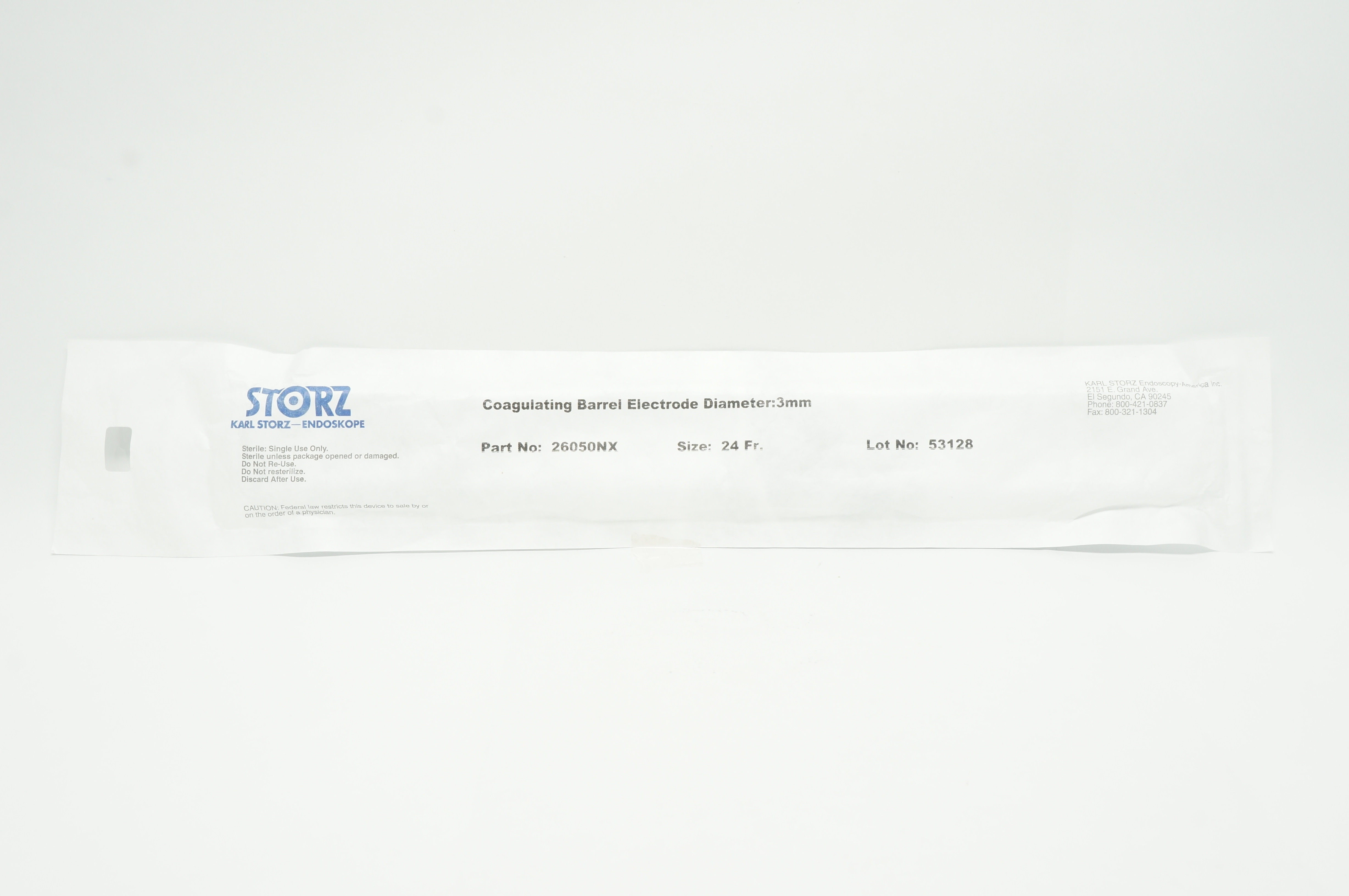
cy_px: 448
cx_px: 674
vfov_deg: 36.8
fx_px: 1348
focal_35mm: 36
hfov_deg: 53.2
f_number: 11
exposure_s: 1/15
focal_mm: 24
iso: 400
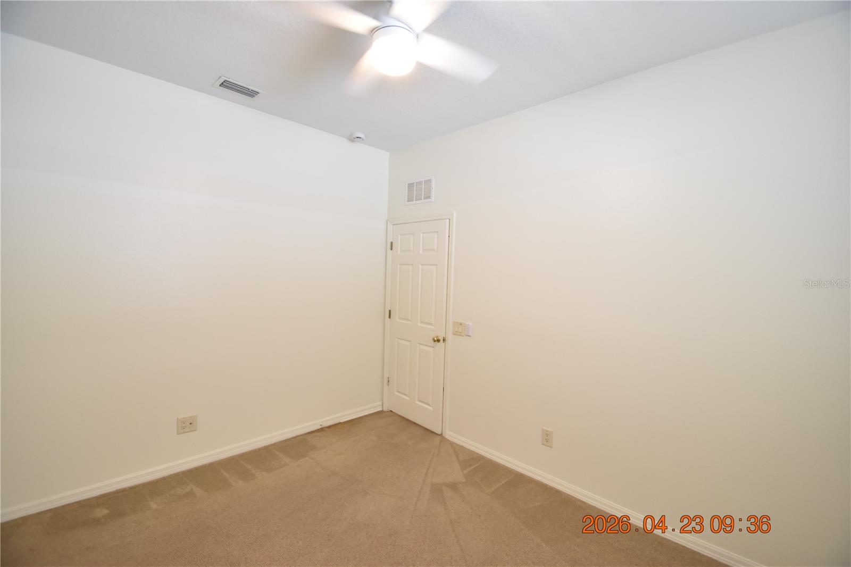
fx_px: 354
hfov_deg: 100.4
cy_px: 284
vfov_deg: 77.3
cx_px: 426
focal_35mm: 15
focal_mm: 10
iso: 800
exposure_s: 1/45
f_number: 3.5
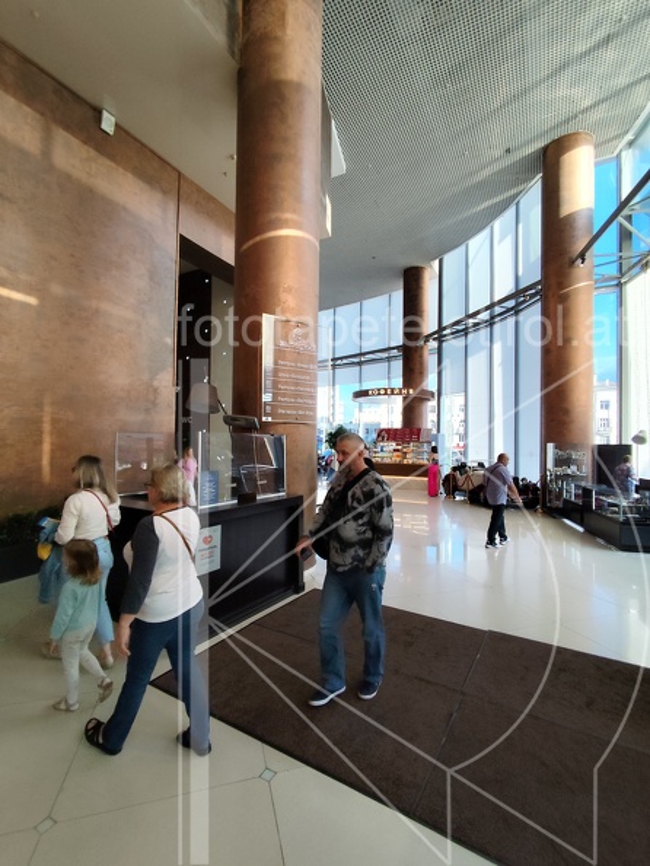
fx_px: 400
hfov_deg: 78.1
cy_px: 433
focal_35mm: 16
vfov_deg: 94.5
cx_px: 325
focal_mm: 1.65
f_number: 2.2
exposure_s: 1/322
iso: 50
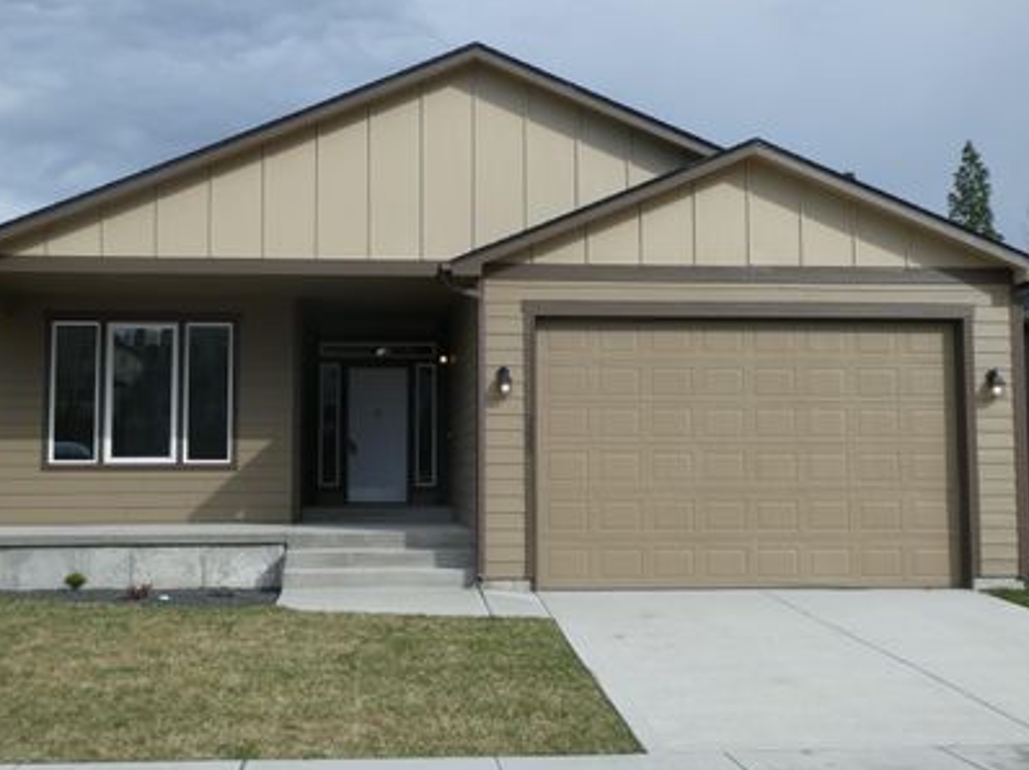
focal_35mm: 44
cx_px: 452
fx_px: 1307
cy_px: 355
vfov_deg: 32.8
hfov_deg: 42.9
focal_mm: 6.3
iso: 80
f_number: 3.7
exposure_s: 1/640
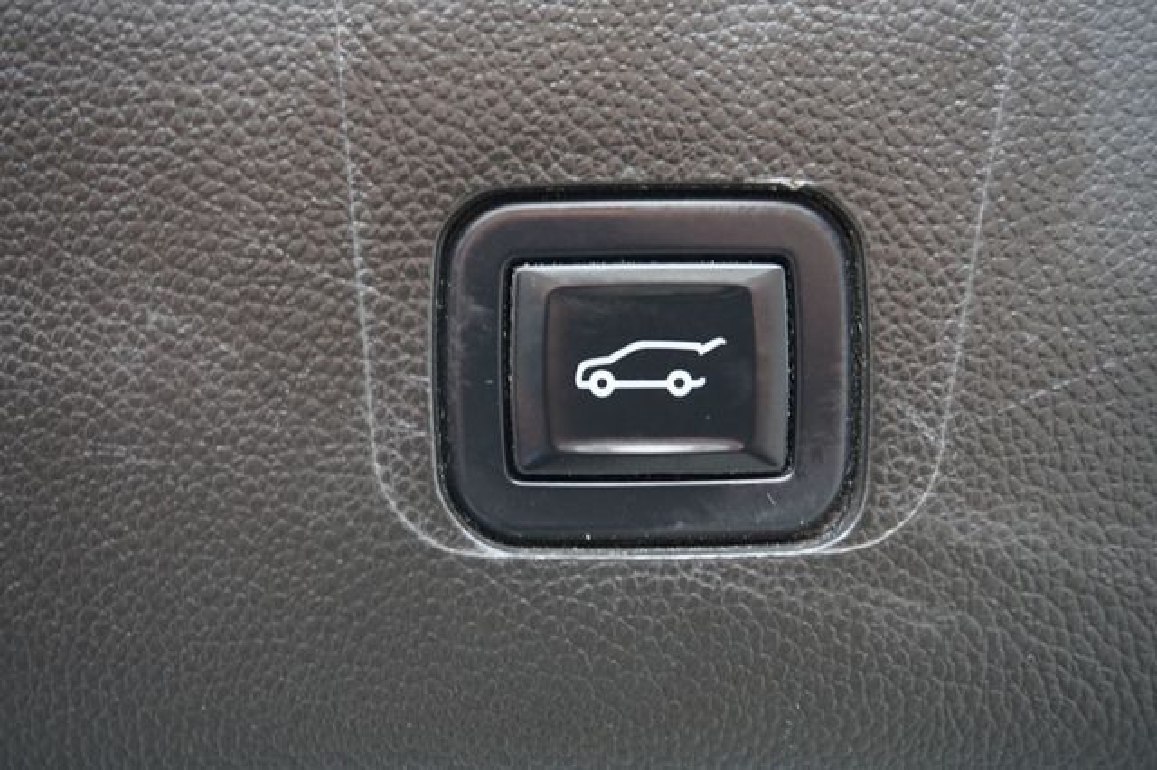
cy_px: 385
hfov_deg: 42.3
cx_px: 578
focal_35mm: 46
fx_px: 1494
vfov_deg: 28.9
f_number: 5
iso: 500
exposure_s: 1/60
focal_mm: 31
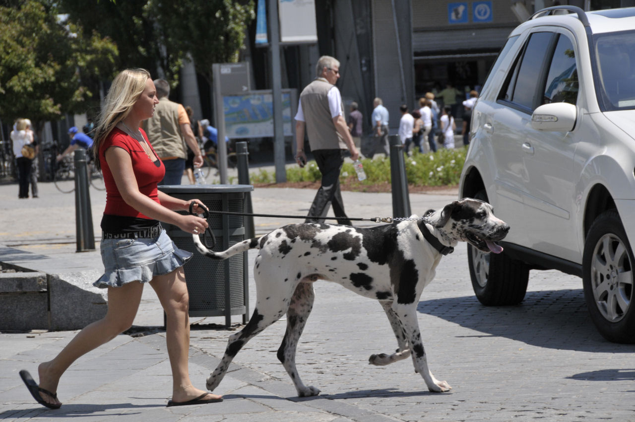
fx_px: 3567
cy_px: 211
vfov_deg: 6.8
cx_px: 318
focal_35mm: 202
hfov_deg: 10.2
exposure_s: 1/320
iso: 400
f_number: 9
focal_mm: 135
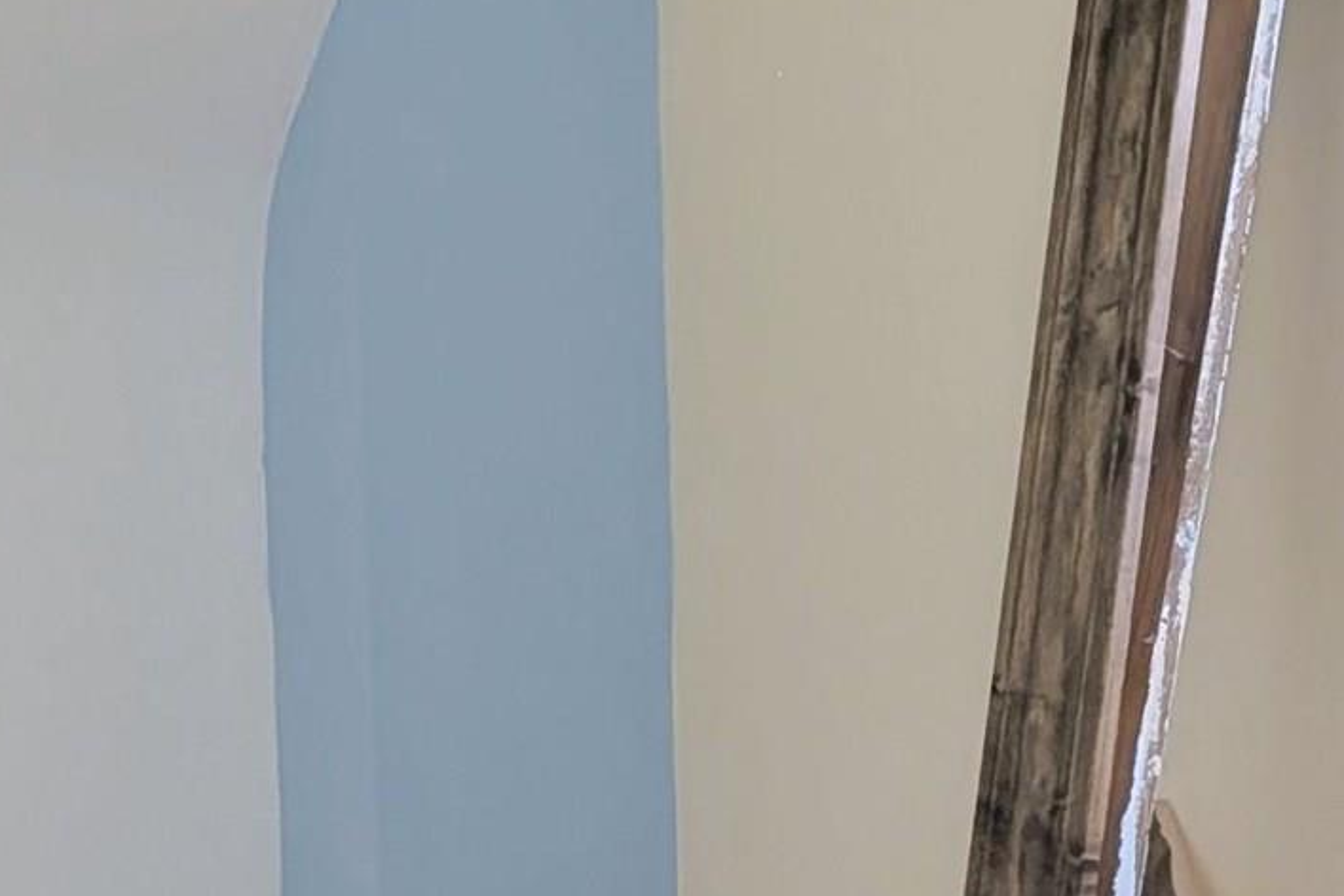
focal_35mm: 72
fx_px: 2688
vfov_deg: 18.9
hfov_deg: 27.3
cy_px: 476
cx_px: 1152
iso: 75
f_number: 2.2
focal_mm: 2.35
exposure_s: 1/40.1
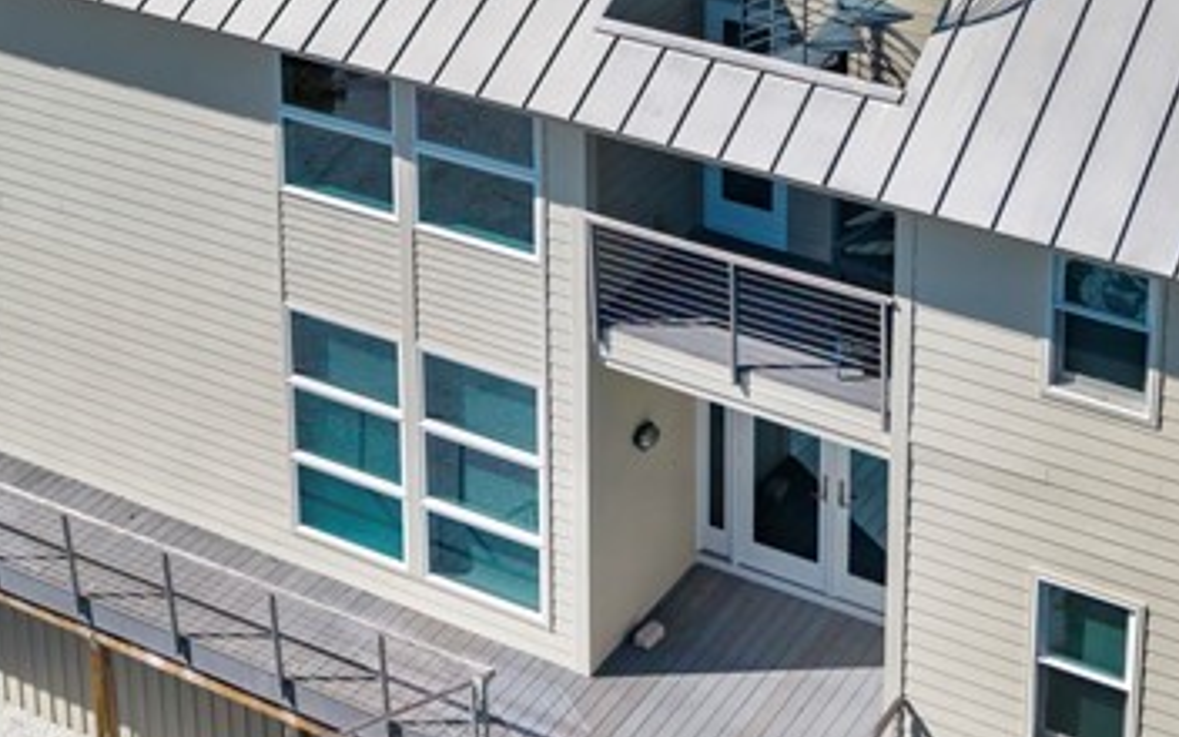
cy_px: -229
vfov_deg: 16.6
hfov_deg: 27.8
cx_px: 625
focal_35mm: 74
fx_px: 2378
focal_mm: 8.67
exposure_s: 1/640
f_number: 1.8
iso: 100
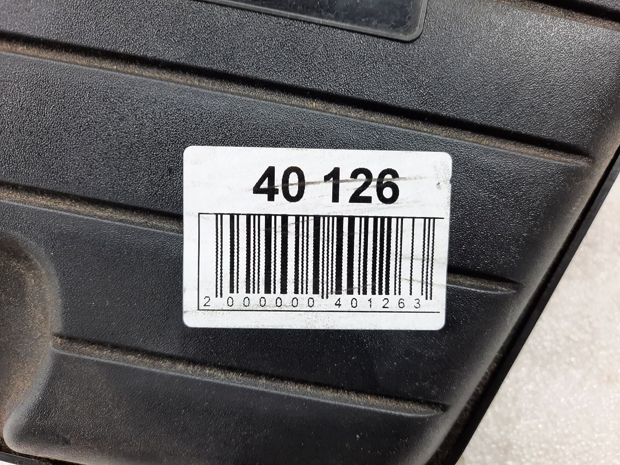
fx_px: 448
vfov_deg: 54.9
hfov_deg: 69.4
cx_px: 310
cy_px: 232
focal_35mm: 25
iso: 64
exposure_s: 1/50
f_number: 2
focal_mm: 4.6
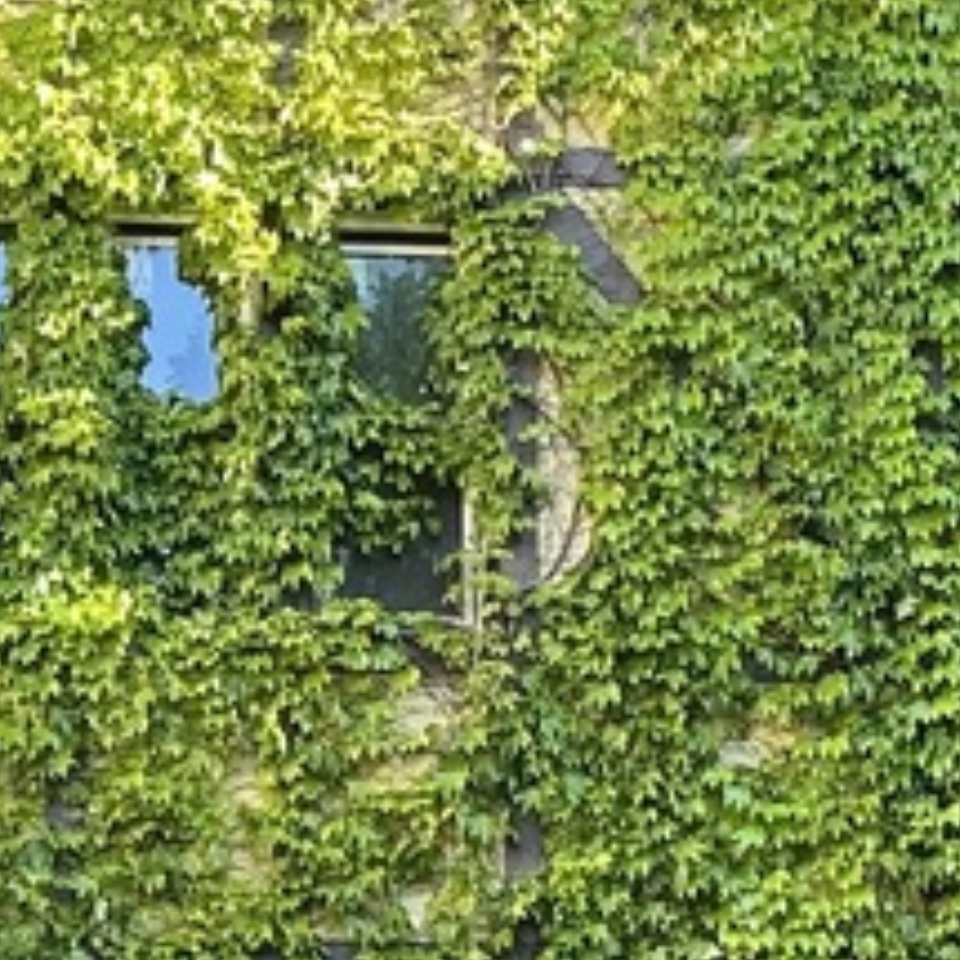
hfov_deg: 11.3
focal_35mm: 154
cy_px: 1014
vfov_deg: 11.2
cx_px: 710
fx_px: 4832
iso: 40
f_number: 1.5
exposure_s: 1/138
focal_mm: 5.7
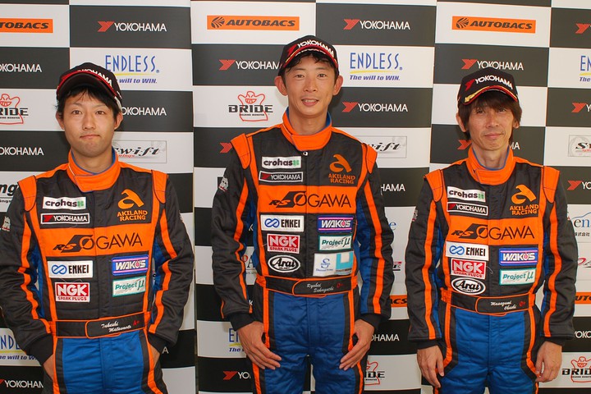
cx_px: 296
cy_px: 197
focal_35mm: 36
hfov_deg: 53.1
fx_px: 591
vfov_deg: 36.9
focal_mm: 24
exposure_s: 1/60
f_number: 4
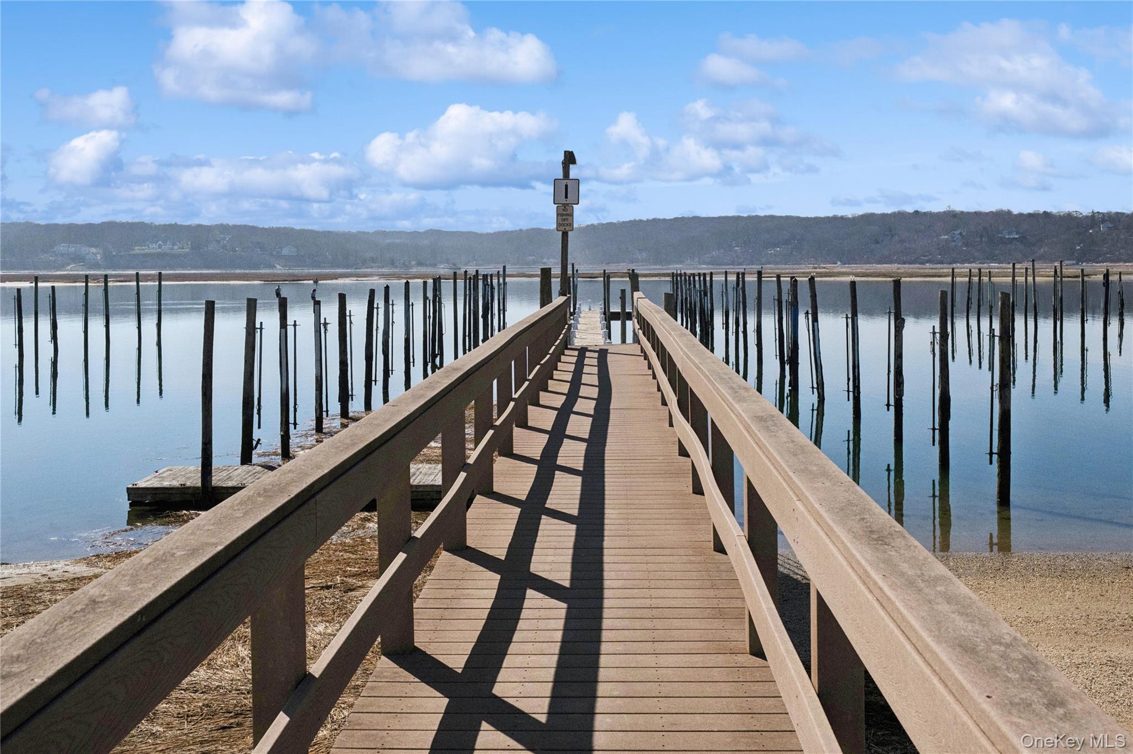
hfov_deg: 53.2
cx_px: 566
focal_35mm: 36
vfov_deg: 36.8
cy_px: 377
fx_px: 1132
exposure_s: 1/10000
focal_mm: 24
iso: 640
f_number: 8
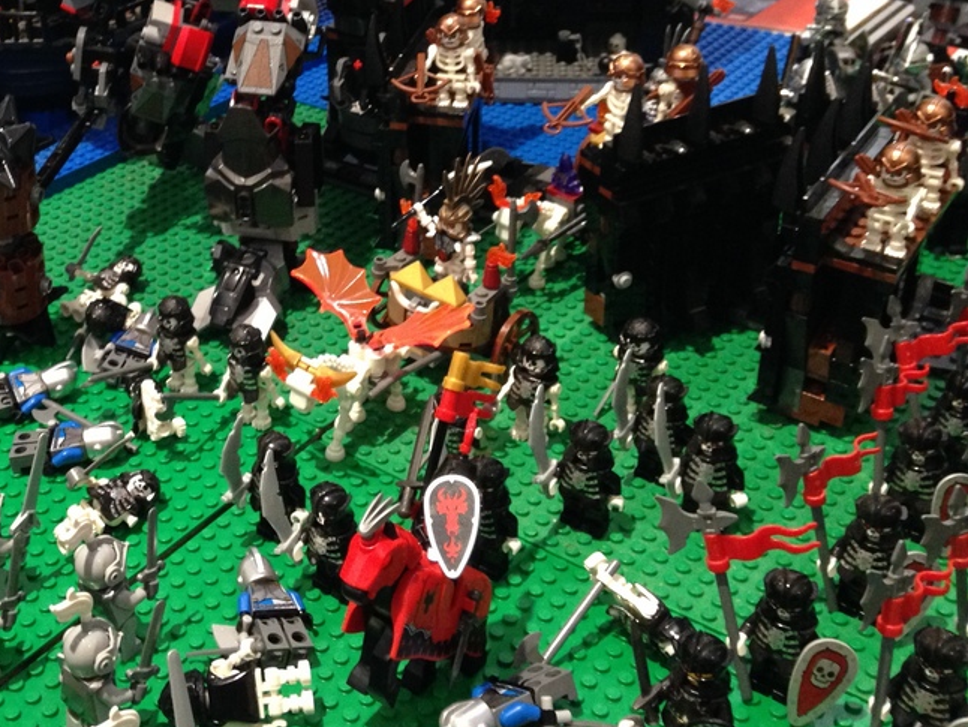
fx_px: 1399
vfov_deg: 28.7
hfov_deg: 37.2
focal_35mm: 50
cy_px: 189
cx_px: 236
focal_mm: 4.12
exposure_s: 1/20
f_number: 2.4
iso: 320
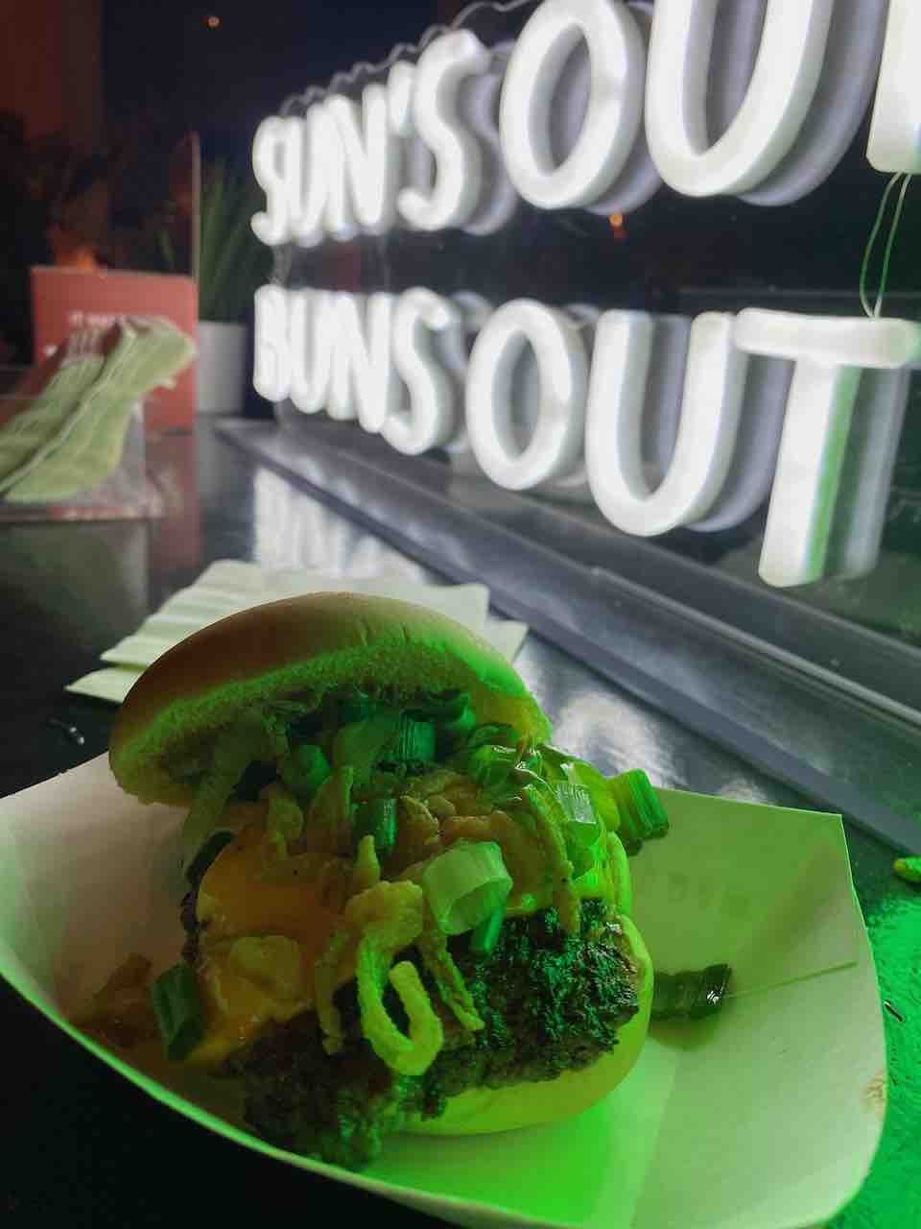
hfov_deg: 53.1
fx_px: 922
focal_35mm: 26
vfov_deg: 67.3
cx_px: 460
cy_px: 614
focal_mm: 4.25
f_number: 1.8
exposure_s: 1/111
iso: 32
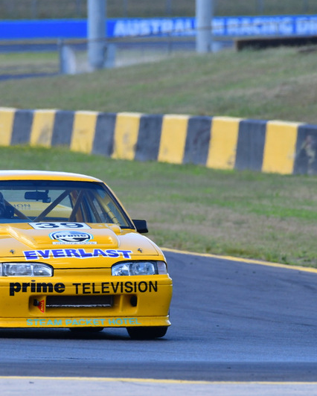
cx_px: 119
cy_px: 198
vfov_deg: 1.8
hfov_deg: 1.5
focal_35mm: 1059
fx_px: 12412
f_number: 8
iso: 500
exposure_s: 1/640
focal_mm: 500
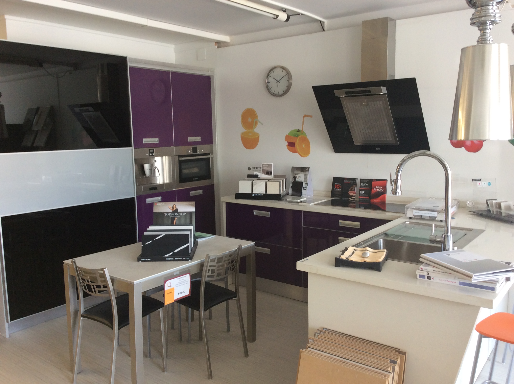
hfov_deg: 56.9
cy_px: 192
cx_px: 257
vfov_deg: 44.1
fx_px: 474
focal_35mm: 32
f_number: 2.4
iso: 50
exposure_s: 1/25
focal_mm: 3.3
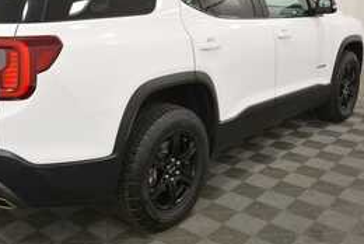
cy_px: 82
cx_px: 129
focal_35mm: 43
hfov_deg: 44.9
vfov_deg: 31.0
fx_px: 435
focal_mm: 19
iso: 800
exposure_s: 1/160
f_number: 5.6
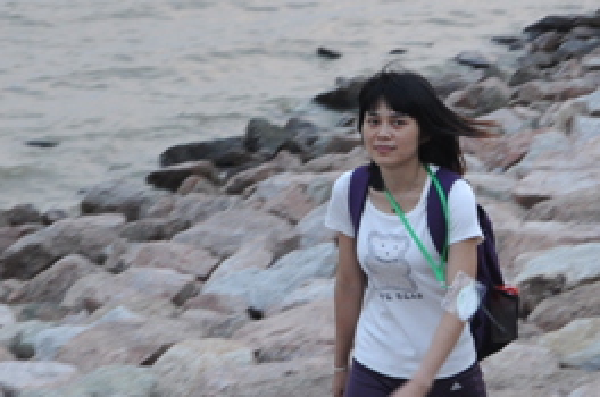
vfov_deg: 7.5
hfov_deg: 11.3
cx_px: 382
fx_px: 3028
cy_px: 203
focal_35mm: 182
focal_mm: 40
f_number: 6.3
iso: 400
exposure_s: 1/50
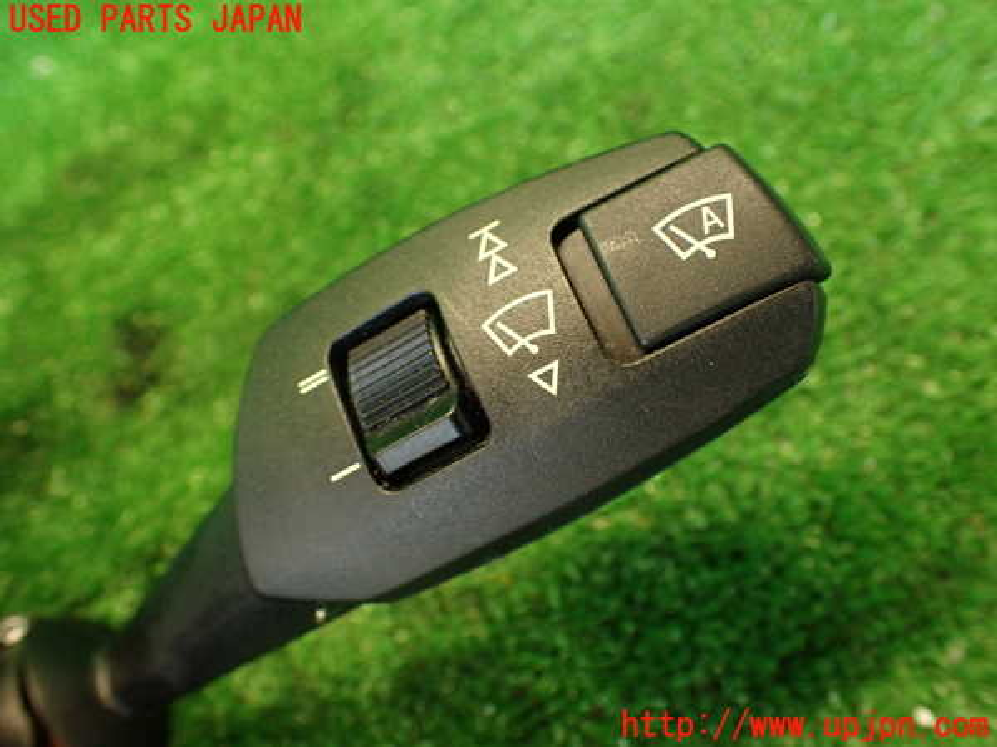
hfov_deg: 56.8
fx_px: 922
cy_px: 374
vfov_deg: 44.2
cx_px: 498
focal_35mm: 32
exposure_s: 1/30
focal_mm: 5.79
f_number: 2.4
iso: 400
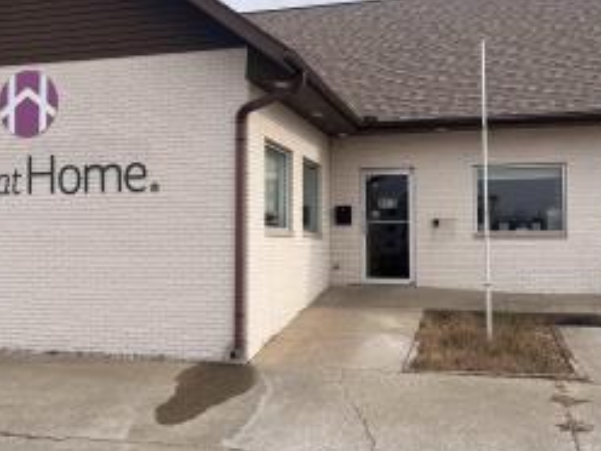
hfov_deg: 44.7
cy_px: 206
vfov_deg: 34.3
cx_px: 264
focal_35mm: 42
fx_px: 729
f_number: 1.6
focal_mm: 5.1
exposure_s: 1/2571
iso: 50
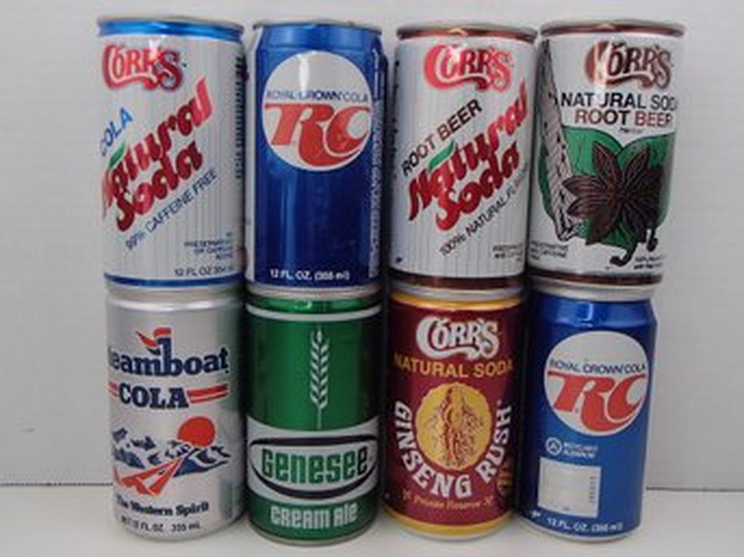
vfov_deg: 38.6
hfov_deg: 50.2
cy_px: 278
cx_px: 372
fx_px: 795
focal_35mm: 37
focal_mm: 6.64
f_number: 4.7
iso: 160
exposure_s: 1/160
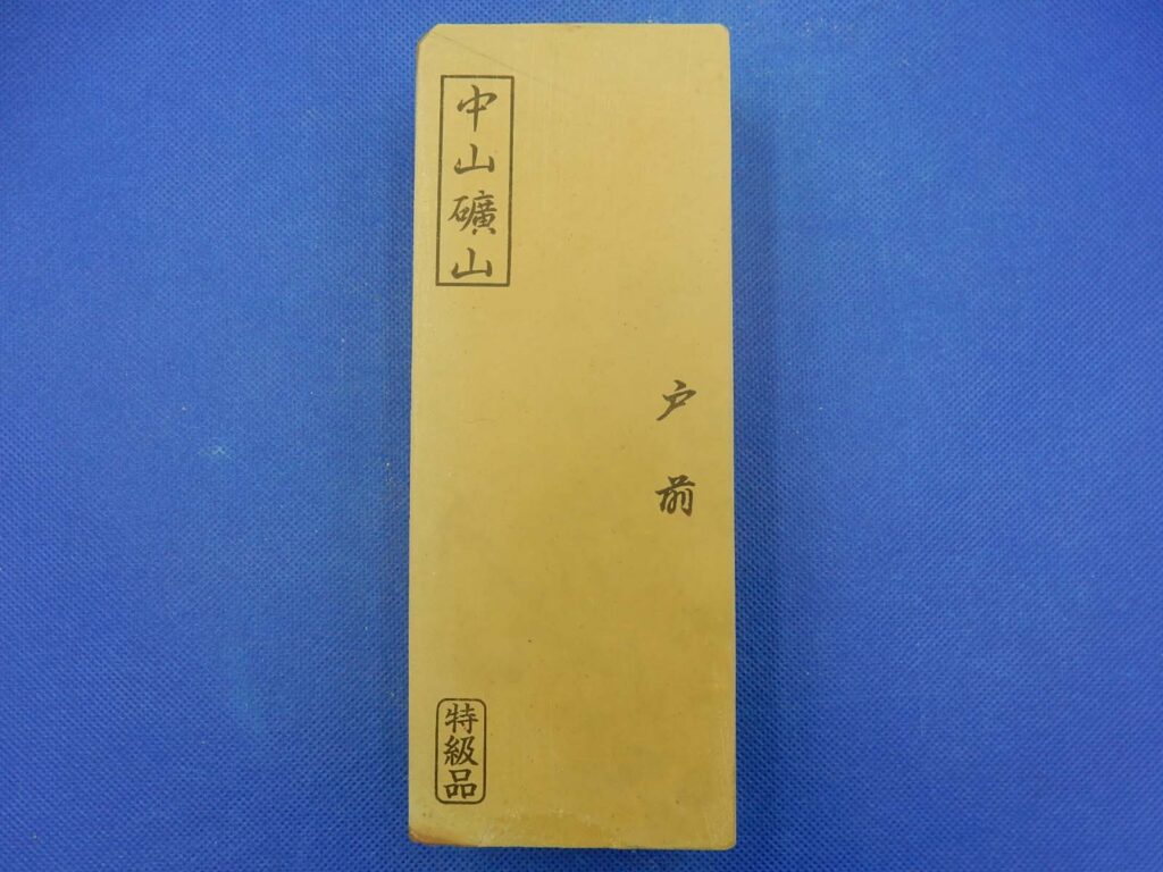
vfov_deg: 54.9
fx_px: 840
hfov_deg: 69.4
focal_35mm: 25
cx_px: 582
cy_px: 436
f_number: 3.7
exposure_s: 1/80
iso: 125
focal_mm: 4.5
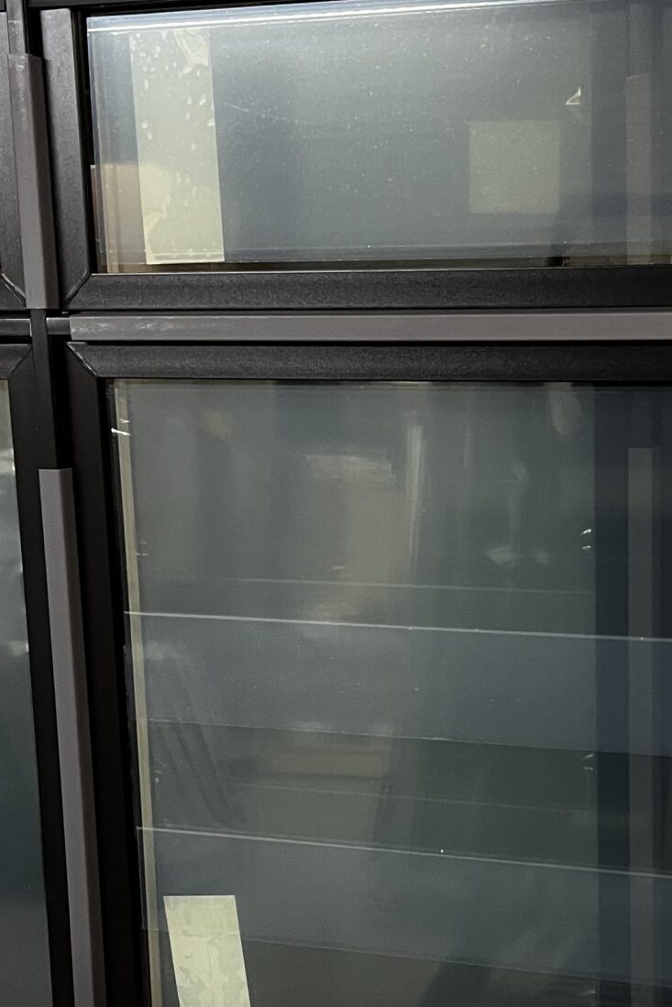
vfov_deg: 31.5
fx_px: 1763
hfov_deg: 21.4
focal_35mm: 63
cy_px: 703
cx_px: 477
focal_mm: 5.1
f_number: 1.6
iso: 250
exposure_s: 1/42
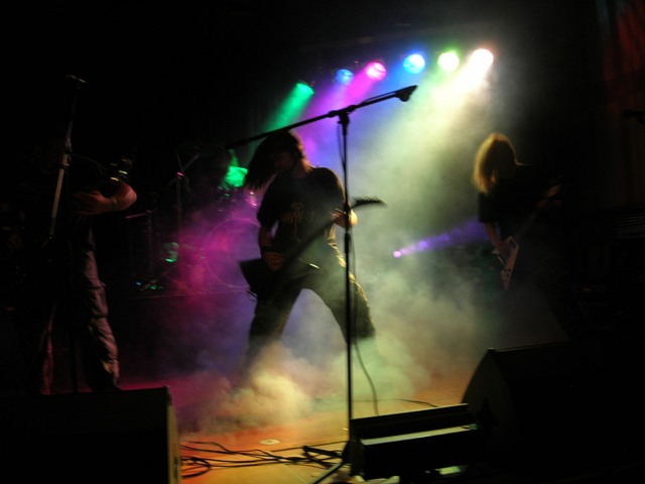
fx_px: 708
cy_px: 242
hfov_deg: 49.0
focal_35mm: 38
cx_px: 322
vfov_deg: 37.7
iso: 64
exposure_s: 1/30
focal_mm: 7.8
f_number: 2.8
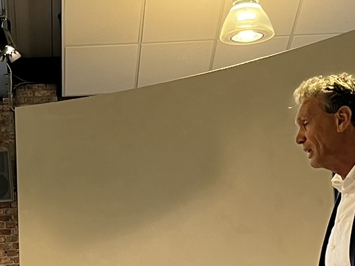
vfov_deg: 14.4
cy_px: 265
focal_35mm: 101
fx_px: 1036
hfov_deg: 19.3
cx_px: 90
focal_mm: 5.1
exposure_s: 1/50
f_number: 1.6
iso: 100
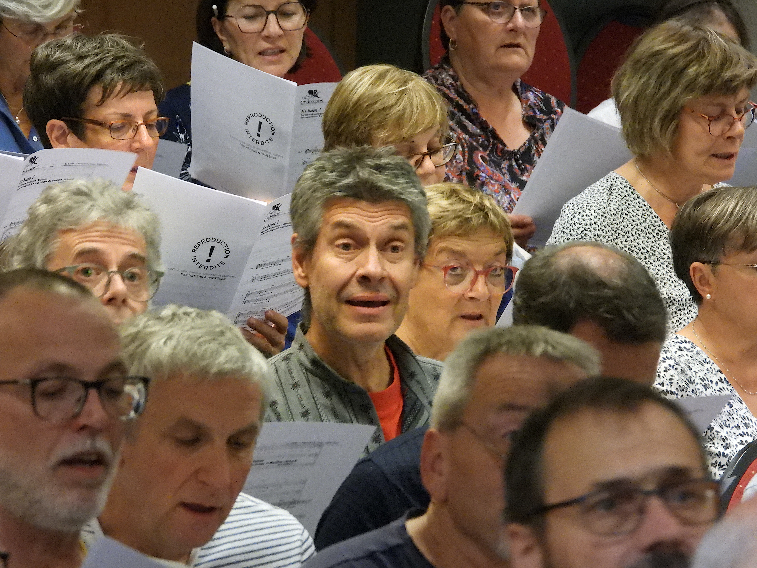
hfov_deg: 5.4
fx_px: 8091
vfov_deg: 4.0
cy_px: 284
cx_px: 378
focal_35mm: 370
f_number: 5
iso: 1600
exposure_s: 1/30
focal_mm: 66.5
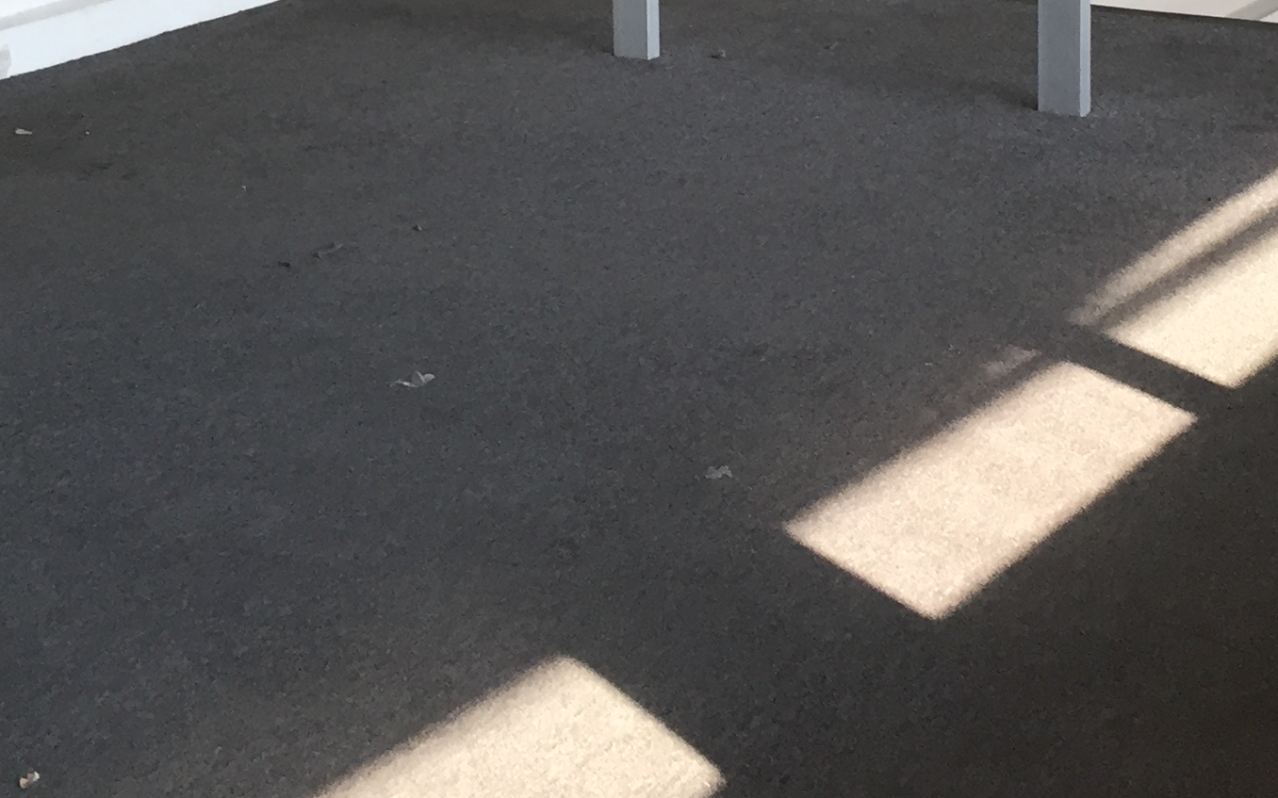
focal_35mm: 74
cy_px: -234
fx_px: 2577
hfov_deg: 27.8
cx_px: 712
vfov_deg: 16.6
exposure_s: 1/40
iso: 32
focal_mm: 4.15
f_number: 2.2
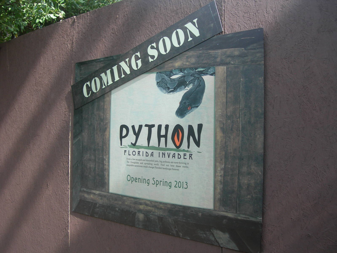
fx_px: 370
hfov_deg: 49.0
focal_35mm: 38
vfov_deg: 37.7
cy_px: 126
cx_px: 168
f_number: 2.8
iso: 50
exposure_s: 1/67
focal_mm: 7.8
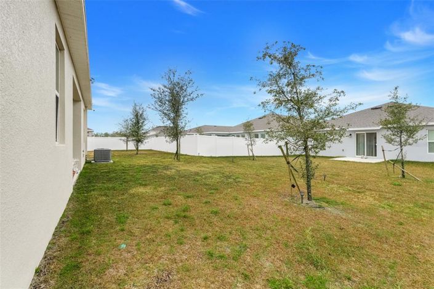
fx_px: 199
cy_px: 144
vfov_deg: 72.0
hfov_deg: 95.0
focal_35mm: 16
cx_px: 217
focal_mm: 16.5
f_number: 9
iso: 250
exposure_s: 1/6
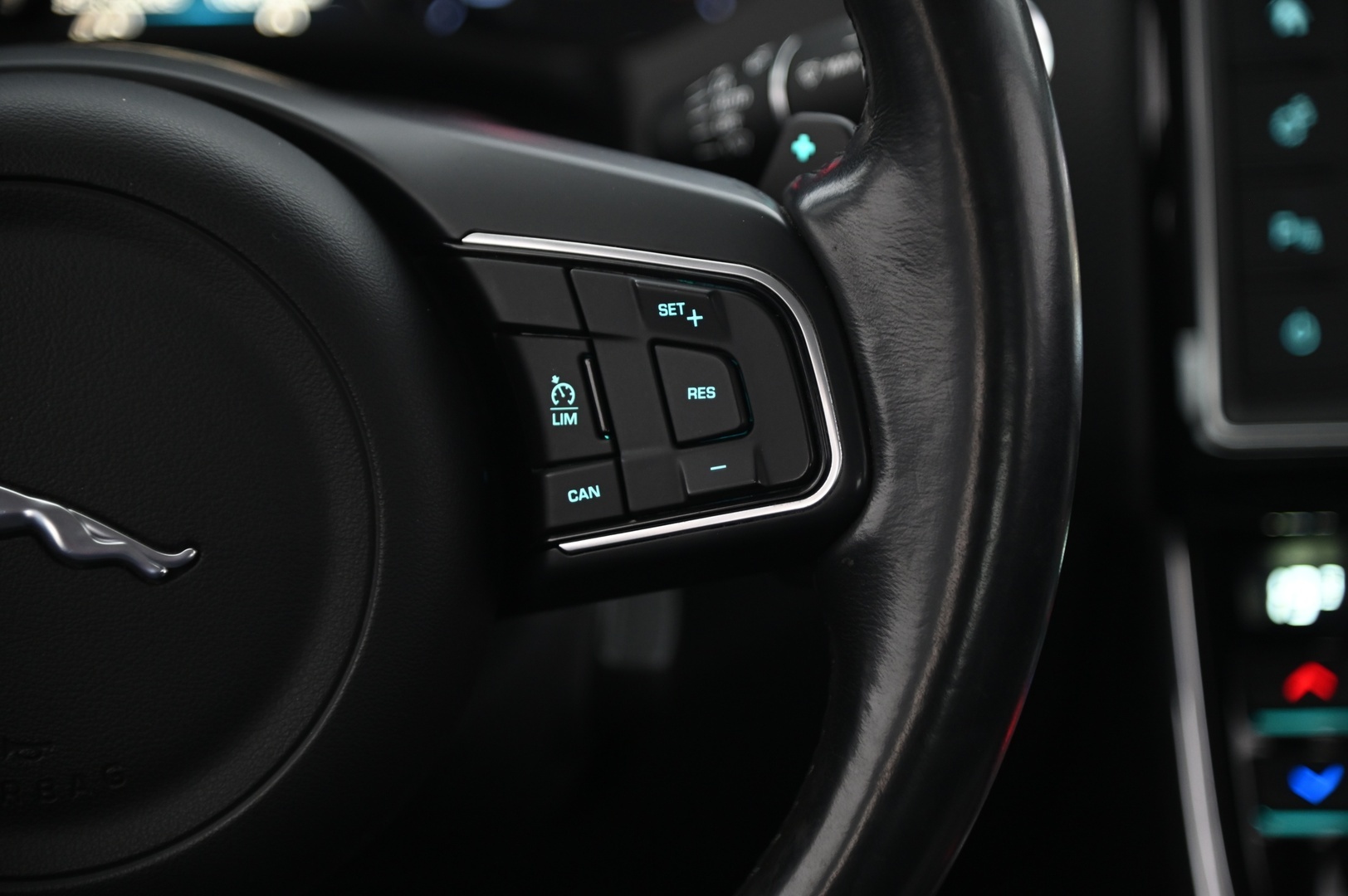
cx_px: 674
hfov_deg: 17.1
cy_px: 448
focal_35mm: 120
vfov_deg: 11.4
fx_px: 4490
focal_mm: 120
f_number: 4
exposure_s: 1/15
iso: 2000
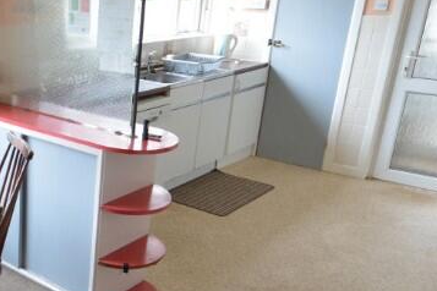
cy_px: 191
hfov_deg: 41.2
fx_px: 522
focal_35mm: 43
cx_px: 29
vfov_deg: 31.0
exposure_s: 1/8
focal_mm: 10
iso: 400
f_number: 8
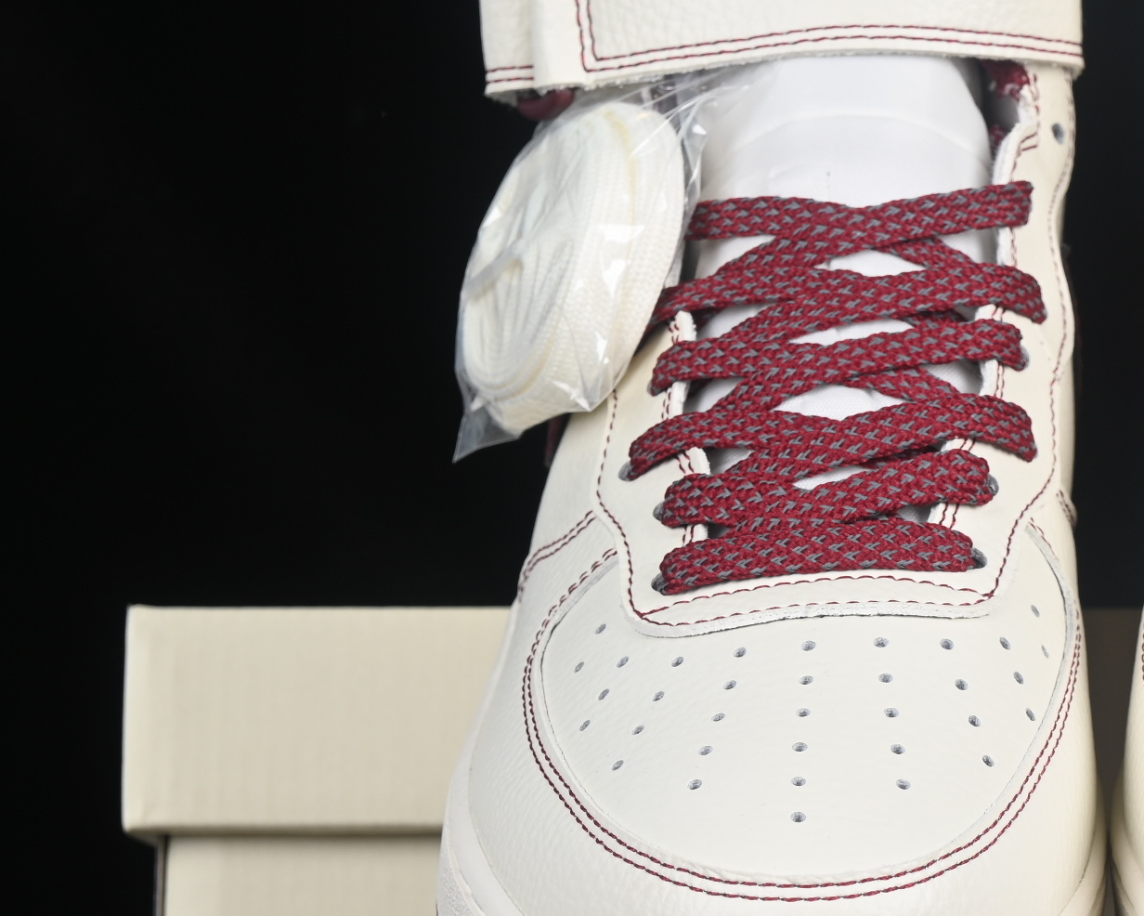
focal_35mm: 159
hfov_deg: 12.0
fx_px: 5384
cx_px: 1072
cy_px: 658
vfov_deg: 9.7
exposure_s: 1/80
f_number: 8
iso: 160
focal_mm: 50
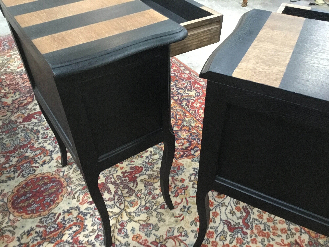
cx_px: 164
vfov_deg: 45.4
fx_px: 295
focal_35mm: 31
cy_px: 124
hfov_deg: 58.4
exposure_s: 1/17
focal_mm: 3.3
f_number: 2.4
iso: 500
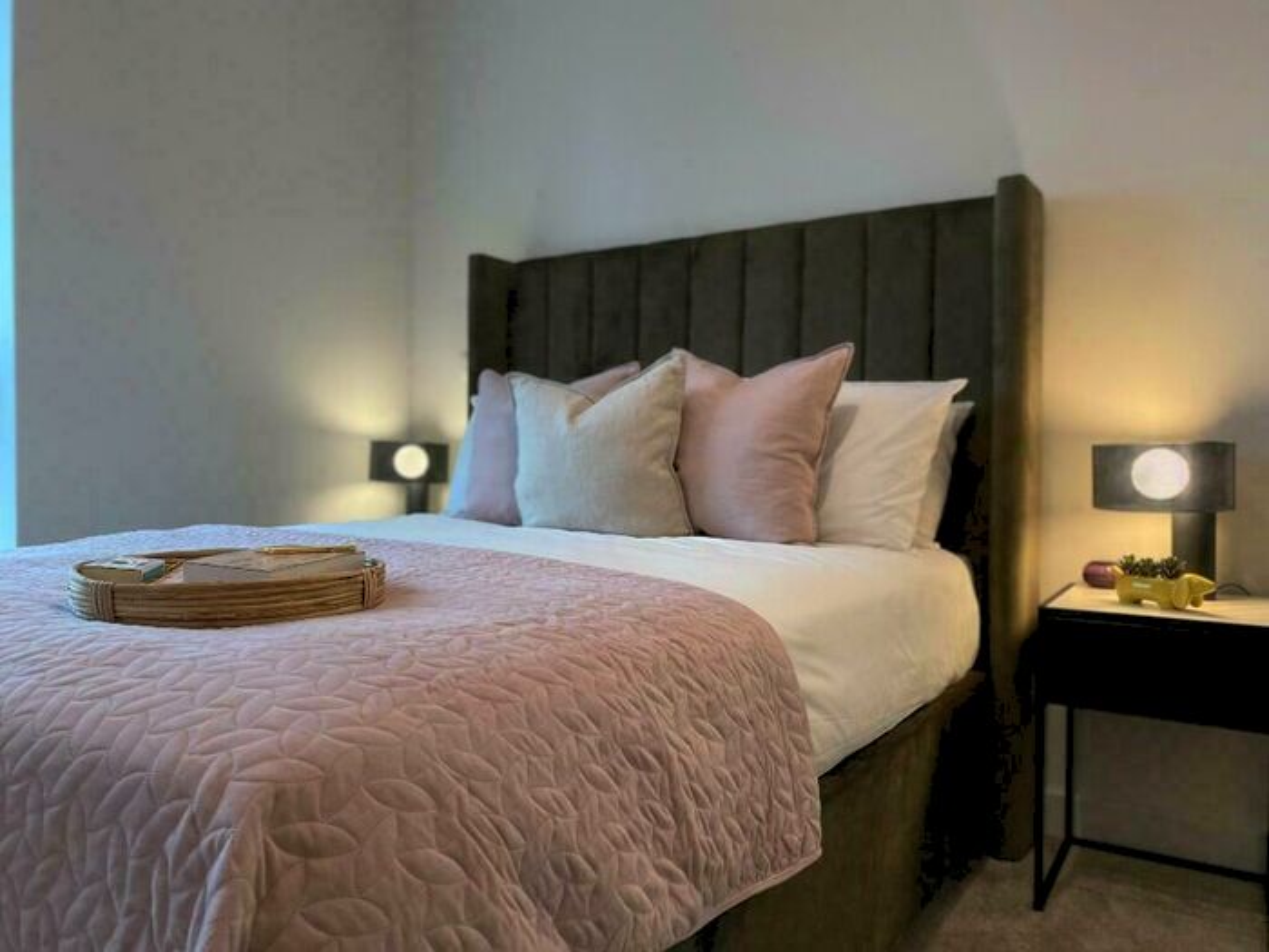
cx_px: 634
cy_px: 476
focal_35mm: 26
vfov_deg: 53.1
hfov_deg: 67.3
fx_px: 953
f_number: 1.8
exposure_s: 1/50
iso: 250
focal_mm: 4.25
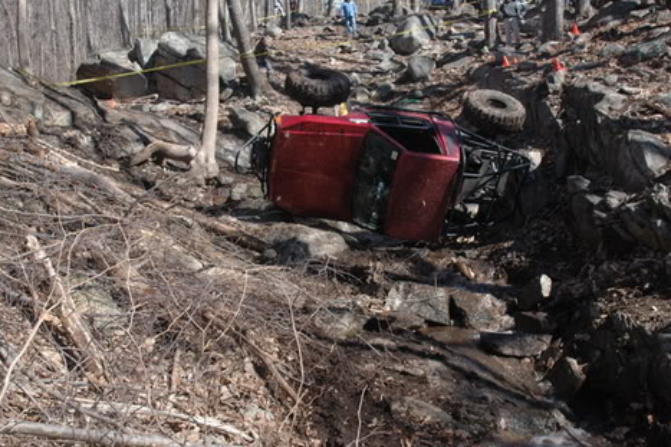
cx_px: 328
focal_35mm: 37
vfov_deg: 35.9
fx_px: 689
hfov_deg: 51.9
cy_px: 228
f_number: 10
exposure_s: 1/400
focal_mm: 24
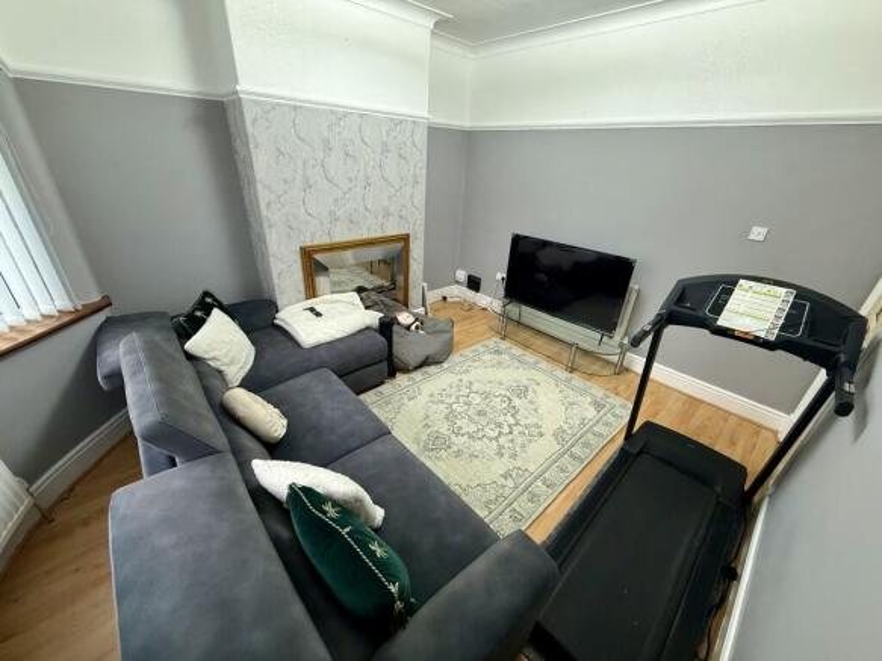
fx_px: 357
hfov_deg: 102.1
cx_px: 441
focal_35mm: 14
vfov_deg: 85.7
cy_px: 330
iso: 320
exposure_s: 1/96
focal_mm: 2.22
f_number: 2.2
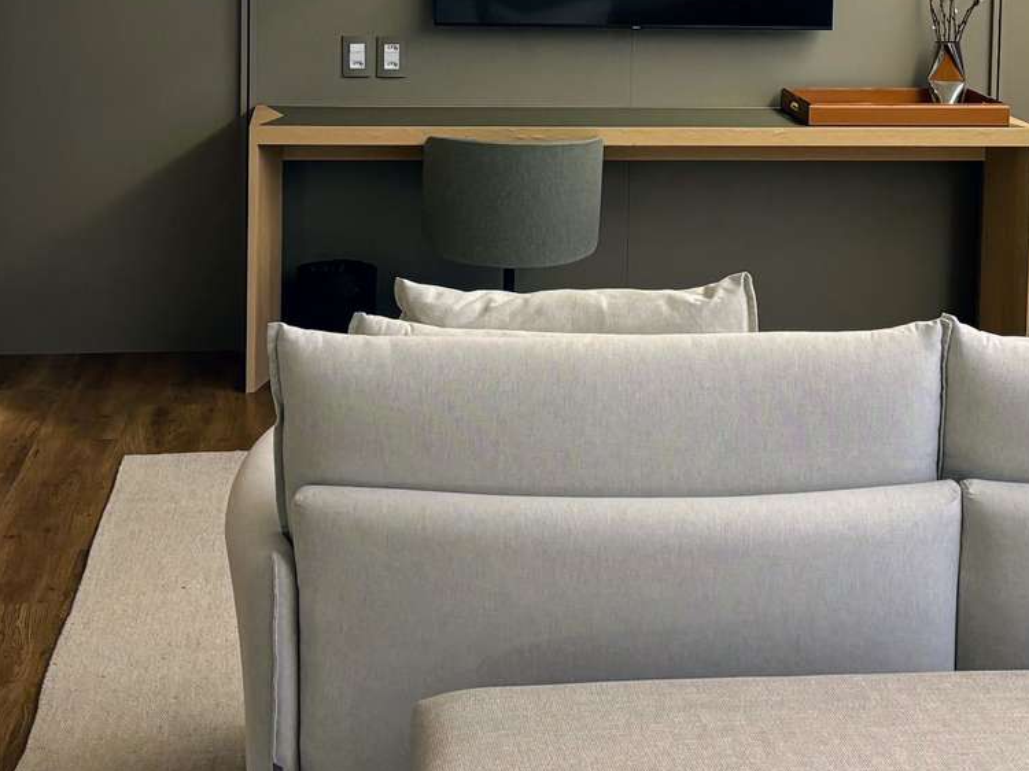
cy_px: 30
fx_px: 2110
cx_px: 630
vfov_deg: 20.2
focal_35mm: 71
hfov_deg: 27.3
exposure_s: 1/60
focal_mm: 5.96
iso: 160
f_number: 1.6
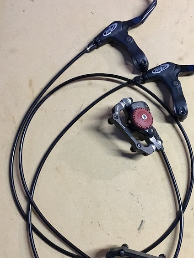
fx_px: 307
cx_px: 124
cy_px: 146
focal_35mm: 41
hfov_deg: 34.9
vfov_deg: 45.7
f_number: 2.2
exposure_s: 1/15
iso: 320
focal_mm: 4.15
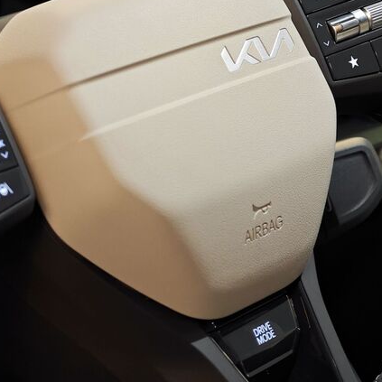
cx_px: 129
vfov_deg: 13.0
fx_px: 1673
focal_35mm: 134
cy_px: 122
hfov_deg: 13.0
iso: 1000
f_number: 1.8
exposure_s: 1/40
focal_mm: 12.28
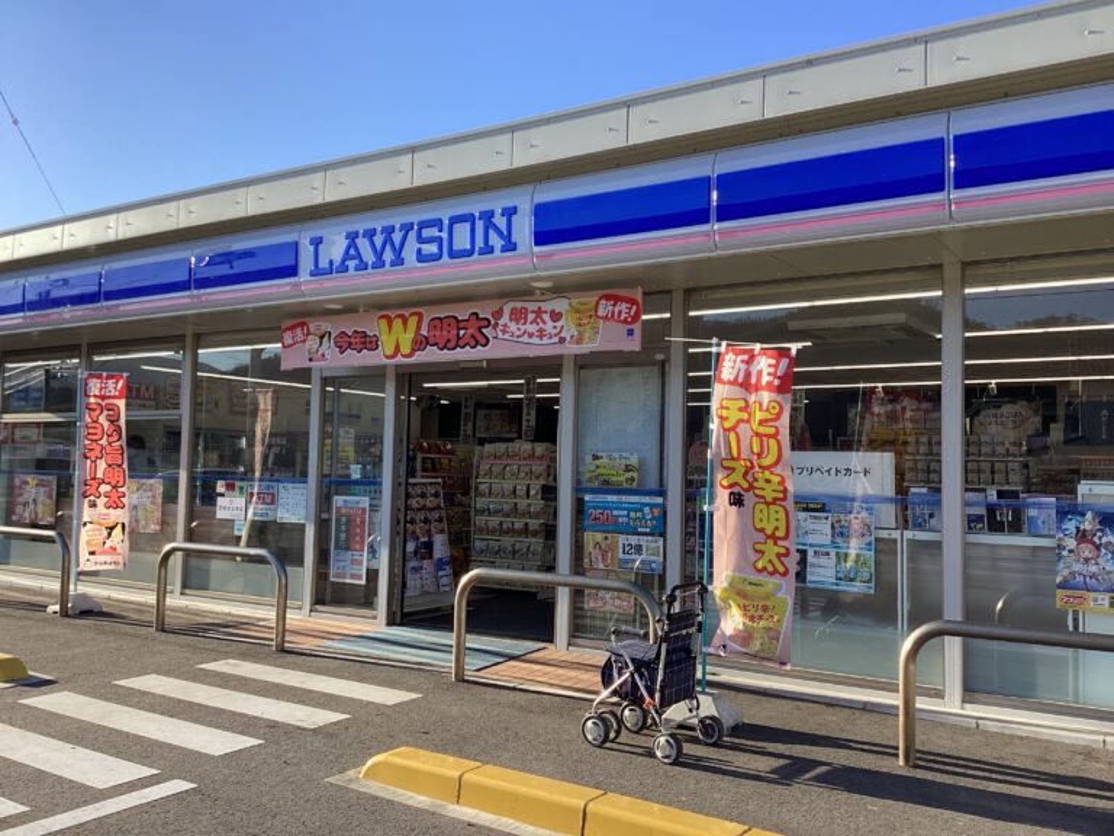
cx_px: 557
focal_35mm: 31
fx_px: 998
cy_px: 418
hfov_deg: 58.4
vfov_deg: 45.4
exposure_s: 1/473
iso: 25
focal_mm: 3.3
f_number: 2.4
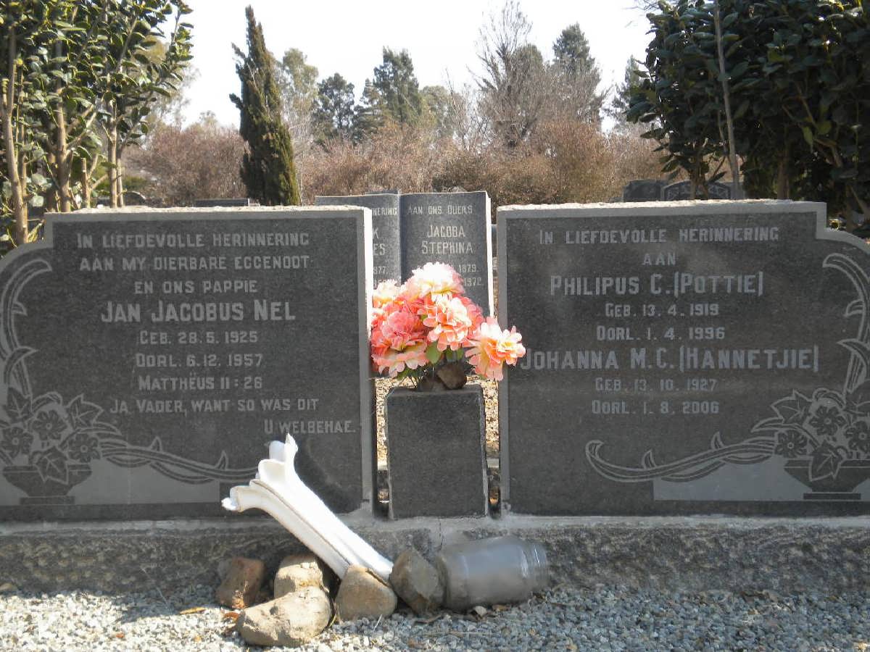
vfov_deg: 28.0
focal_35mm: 52
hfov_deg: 36.8
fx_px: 1307
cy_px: 326
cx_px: 435
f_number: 5.6
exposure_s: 1/163
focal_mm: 9.3
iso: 80
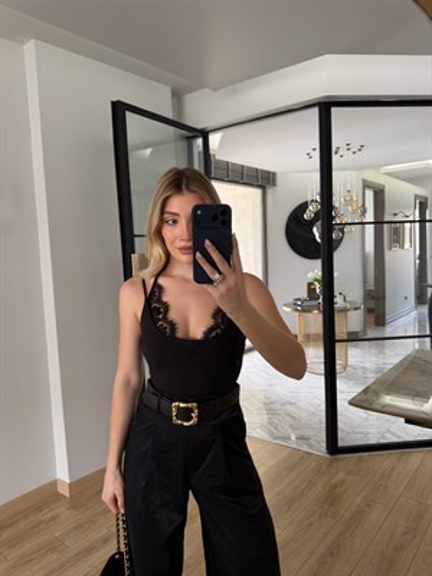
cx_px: 216
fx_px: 399
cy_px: 288
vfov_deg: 71.6
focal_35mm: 24
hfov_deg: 56.8
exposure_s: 1/102
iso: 200
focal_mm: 6.76
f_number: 1.78
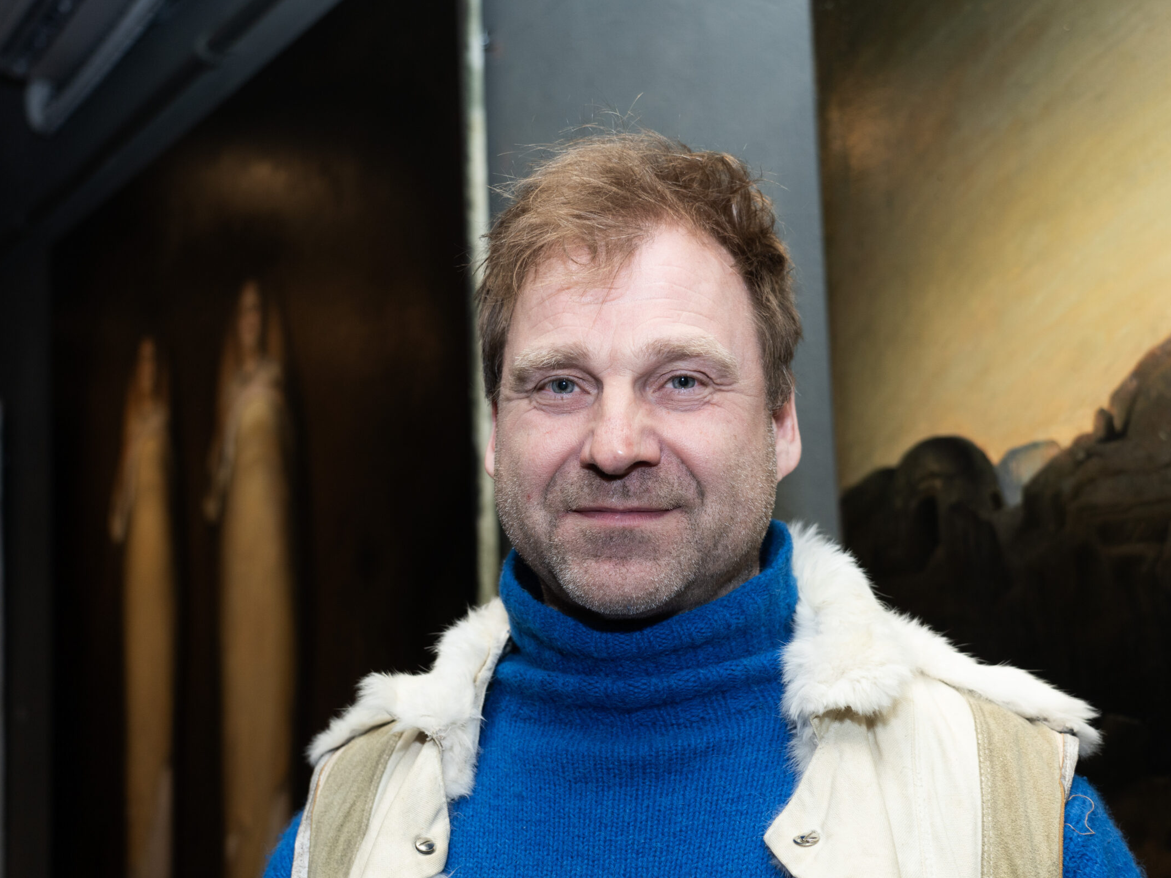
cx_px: 646
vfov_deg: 32.9
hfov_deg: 42.9
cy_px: 468
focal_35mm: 44
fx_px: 1488
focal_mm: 38
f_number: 4.5
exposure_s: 1/60
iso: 500
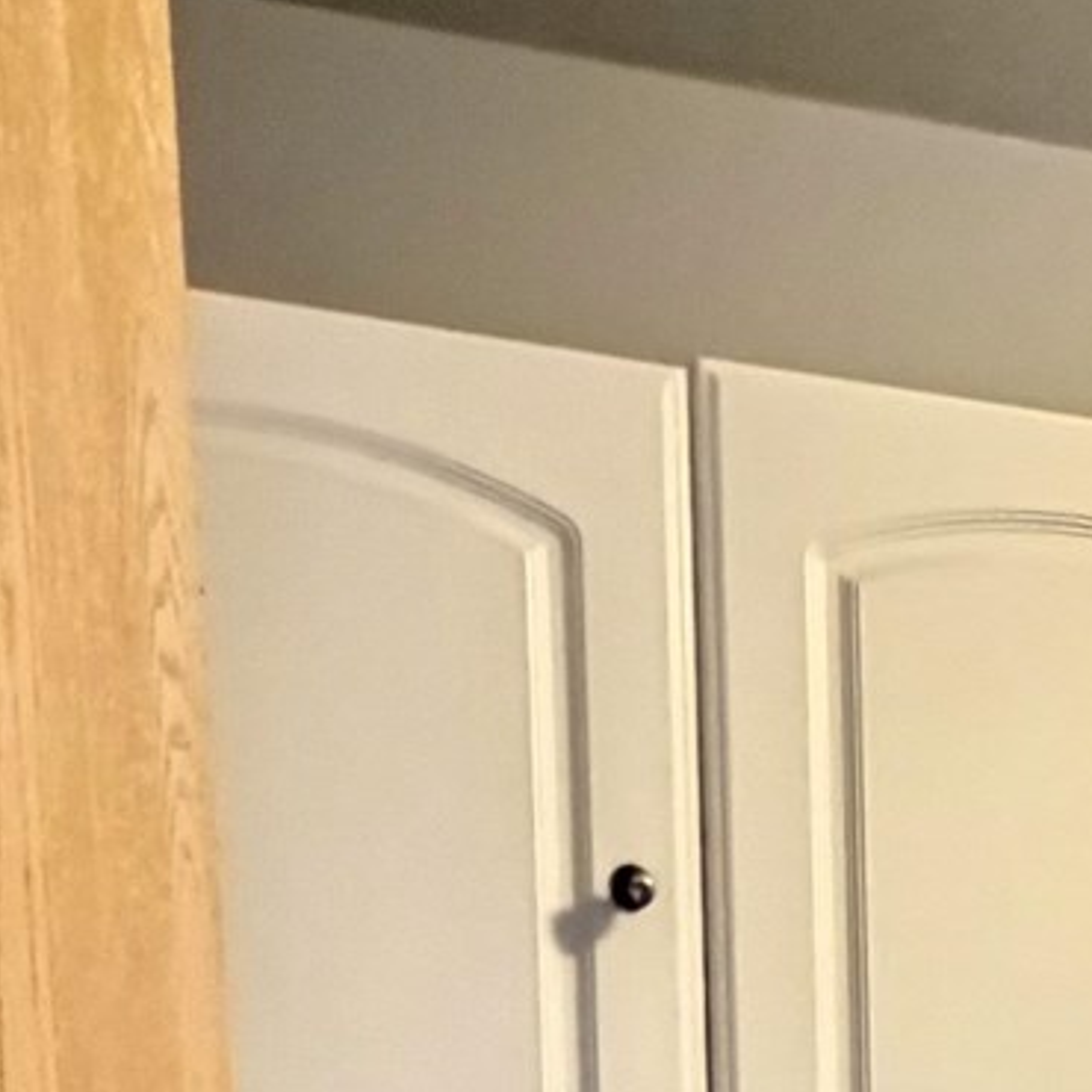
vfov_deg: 18.2
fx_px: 2748
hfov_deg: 19.8
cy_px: 1921
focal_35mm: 77
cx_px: 1585
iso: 2000
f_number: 2.2
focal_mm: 2.22
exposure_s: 1/30
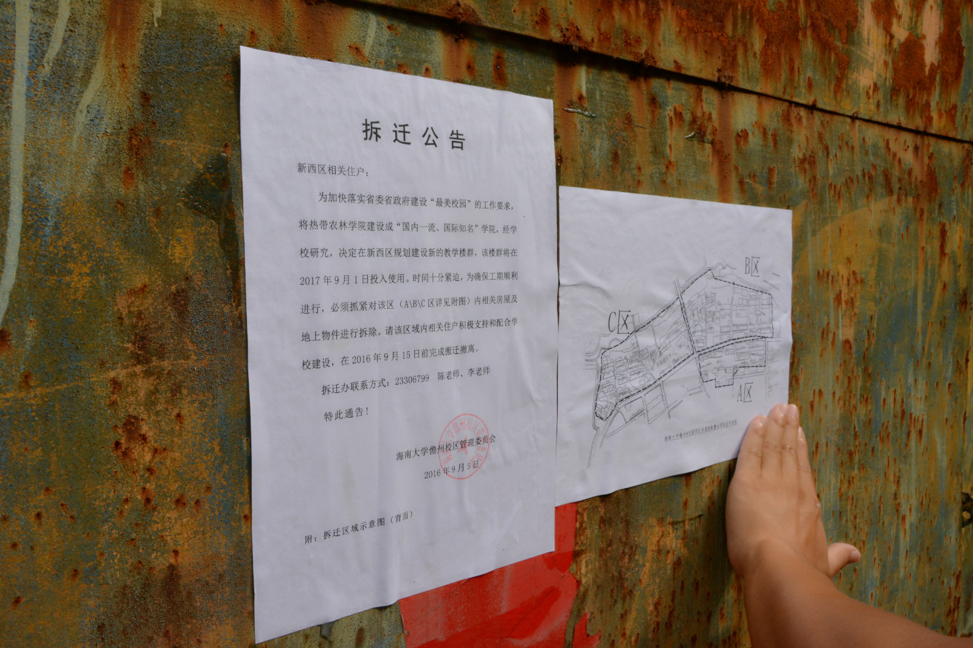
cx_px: 486
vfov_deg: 41.7
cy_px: 324
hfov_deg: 59.5
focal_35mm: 32
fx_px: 851
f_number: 13
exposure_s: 1/640
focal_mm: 21
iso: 800
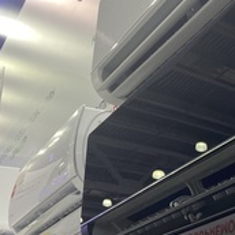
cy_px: 160
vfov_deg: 26.7
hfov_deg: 24.5
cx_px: 279
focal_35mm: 64
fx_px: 492
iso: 125
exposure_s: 1/100
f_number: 1.8
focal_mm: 4.25
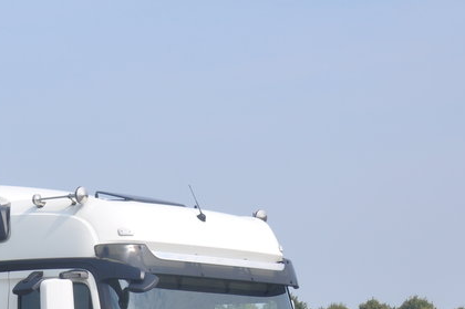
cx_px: -148
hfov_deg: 14.3
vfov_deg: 9.9
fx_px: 1768
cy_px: 362
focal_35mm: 137
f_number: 9.5
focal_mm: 32
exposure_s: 1/350
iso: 200
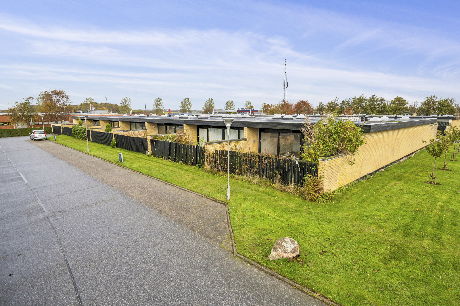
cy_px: 153
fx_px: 243
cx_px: 230
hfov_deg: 86.9
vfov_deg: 64.6
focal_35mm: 19
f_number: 5
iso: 400
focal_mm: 19
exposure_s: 1/800
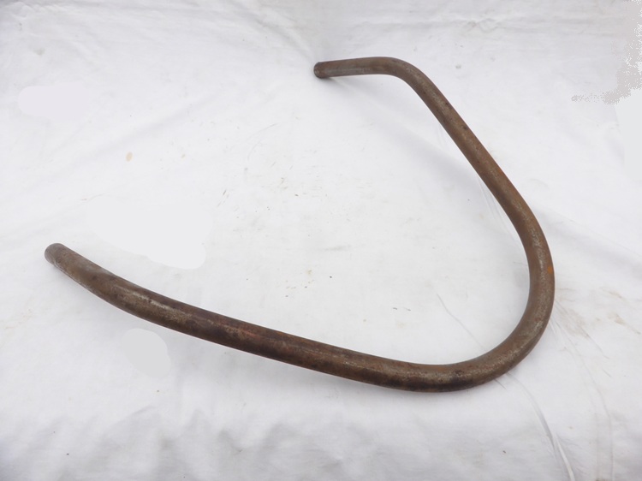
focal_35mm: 24
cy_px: 240
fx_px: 445
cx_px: 321
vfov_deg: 56.8
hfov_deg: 71.6
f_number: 5.6
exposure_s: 1/80
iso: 100
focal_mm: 4.3
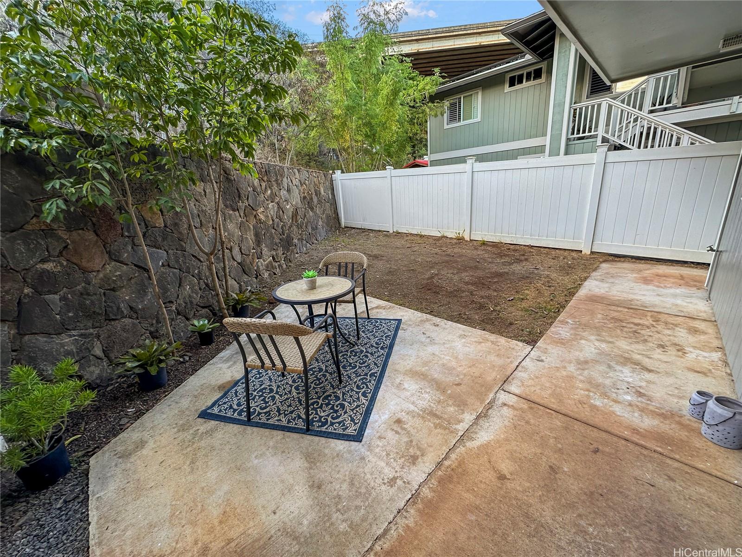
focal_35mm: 14
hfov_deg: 102.1
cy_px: 278
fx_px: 300
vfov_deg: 85.7
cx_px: 371
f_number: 2.2
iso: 50
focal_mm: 2.22
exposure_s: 1/100
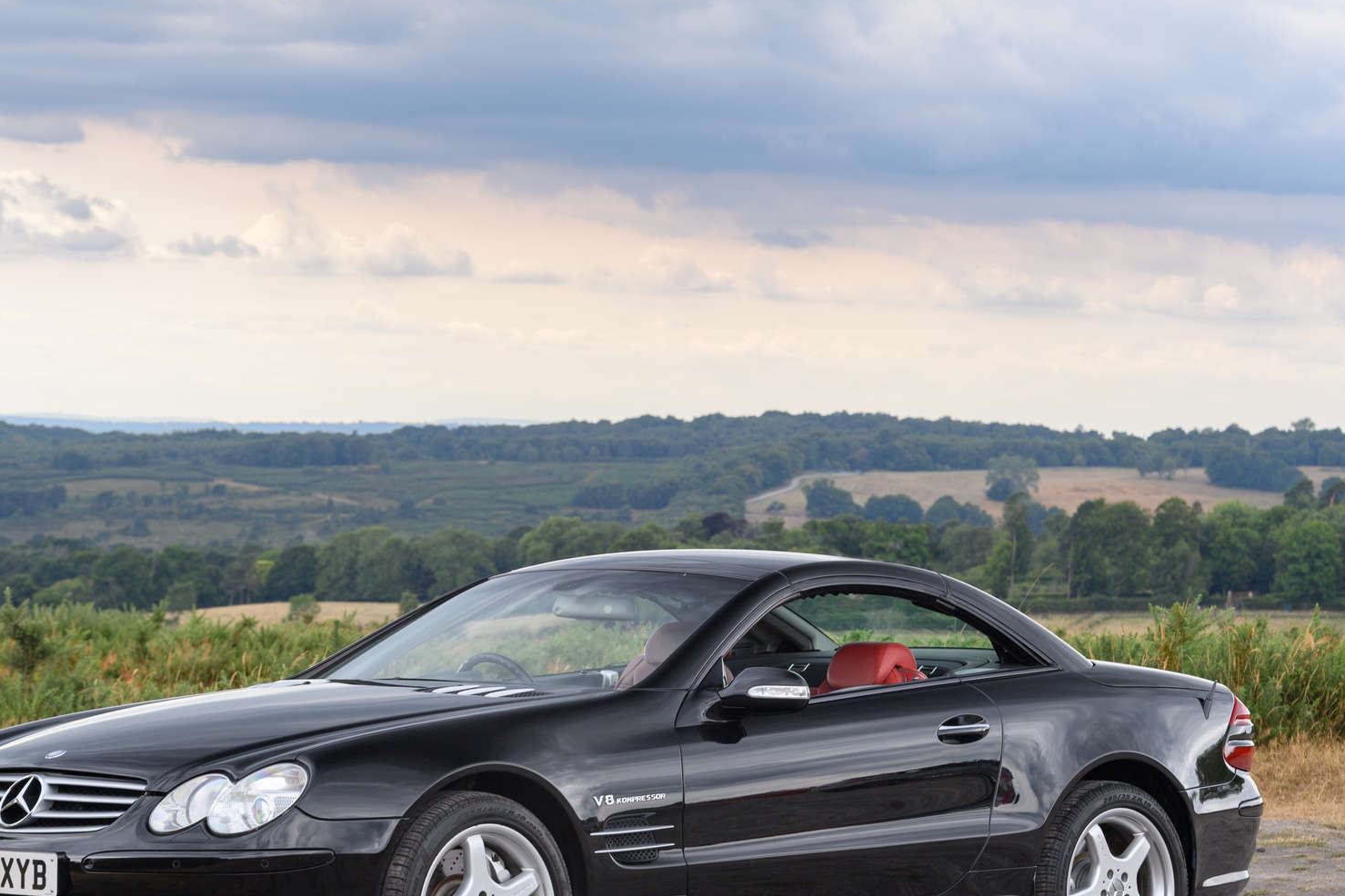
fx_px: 5305
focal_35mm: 142
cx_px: 576
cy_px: 571
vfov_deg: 9.7
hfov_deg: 14.4
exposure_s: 1/30
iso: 160
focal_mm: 105
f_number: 10
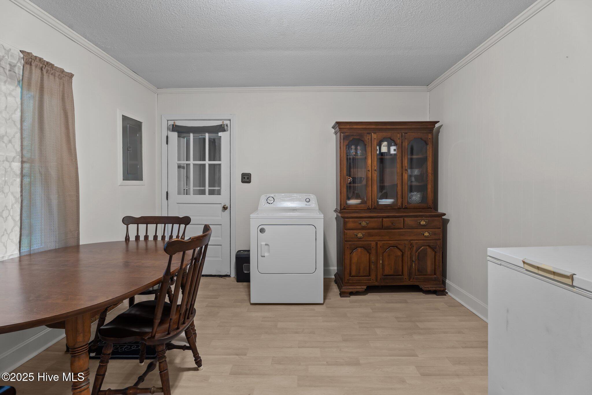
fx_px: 280
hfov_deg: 93.3
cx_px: 296
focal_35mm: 17
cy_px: 198
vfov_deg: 70.4
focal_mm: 17
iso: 400
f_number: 8
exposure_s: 1/1.25
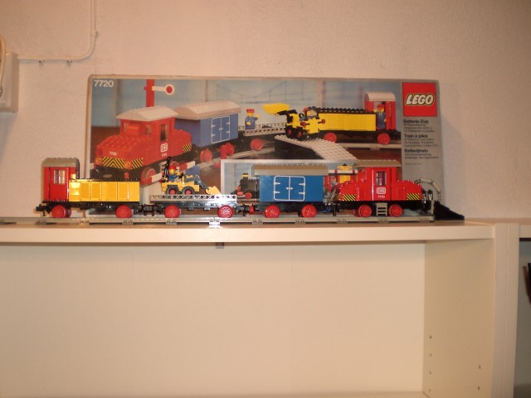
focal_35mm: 38
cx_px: 266
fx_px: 583
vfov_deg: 37.7
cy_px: 199
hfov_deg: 49.0
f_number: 3.1
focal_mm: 6.3
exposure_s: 1/80
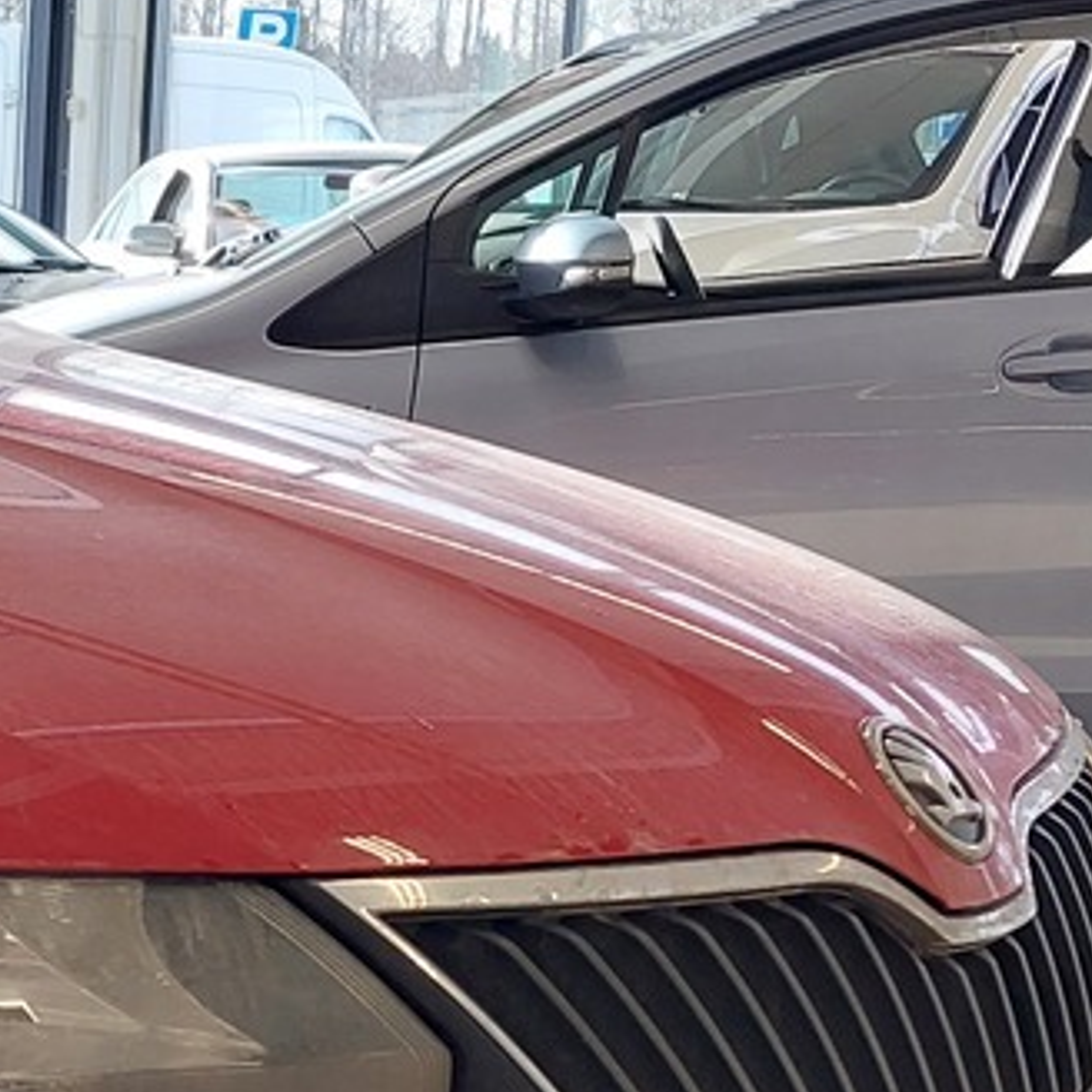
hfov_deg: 15.9
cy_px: 949
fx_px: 3462
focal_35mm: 97
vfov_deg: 17.7
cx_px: -696
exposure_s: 1/100
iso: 64
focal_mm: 5.23
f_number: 1.8
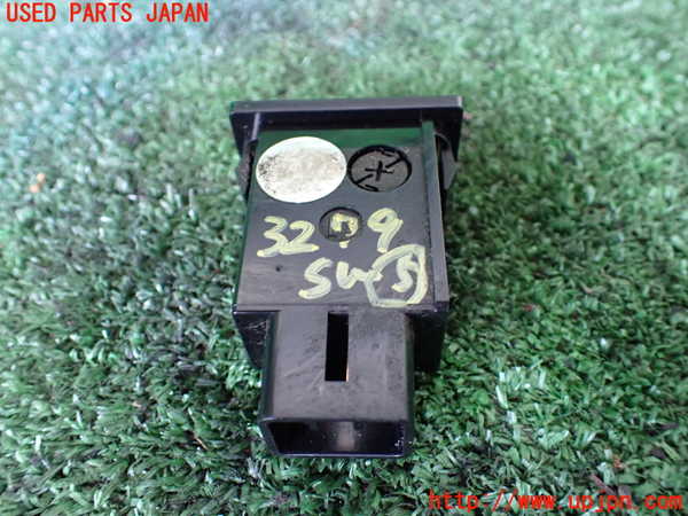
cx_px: 344
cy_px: 258
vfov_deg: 46.8
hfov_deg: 60.0
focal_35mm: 30
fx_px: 596
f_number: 2.3
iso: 800
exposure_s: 1/40
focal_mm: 5.4
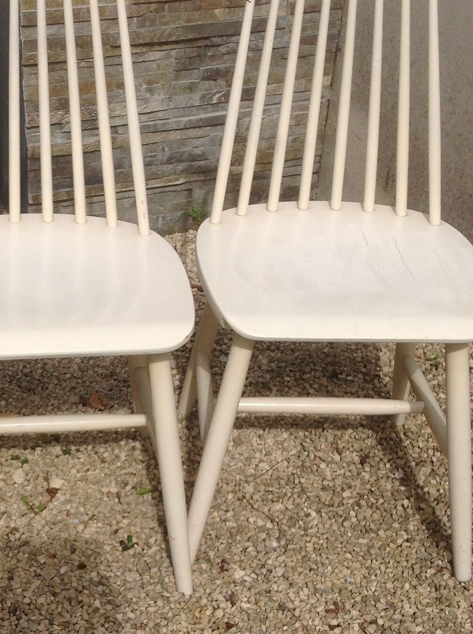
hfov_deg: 21.4
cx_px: 120
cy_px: 355
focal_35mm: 68
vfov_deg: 28.6
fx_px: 1242
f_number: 2.4
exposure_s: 1/3367
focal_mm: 4.28
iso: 50
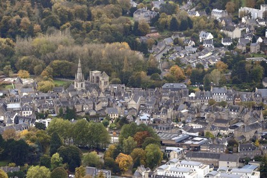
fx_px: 1483
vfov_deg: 6.9
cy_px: 89
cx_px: 134
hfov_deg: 10.3
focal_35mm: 200
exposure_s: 1/1000
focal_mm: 200
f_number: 5.6
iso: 800
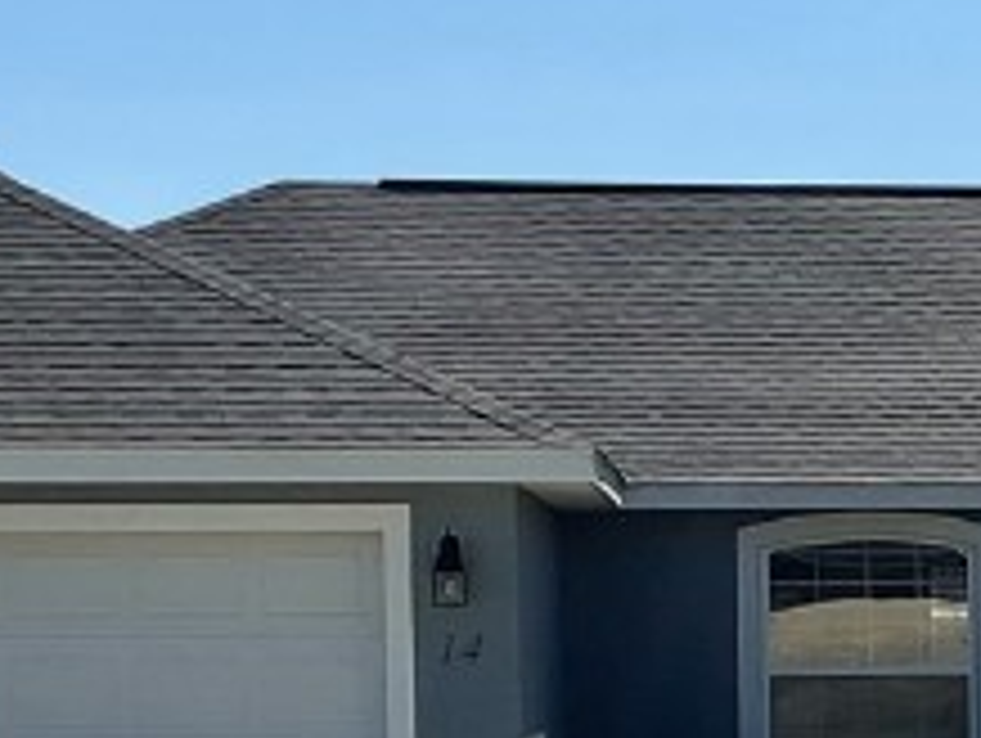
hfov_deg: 13.9
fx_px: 3858
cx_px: 1310
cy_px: 824
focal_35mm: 136
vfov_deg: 10.8
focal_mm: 3
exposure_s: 1/3788
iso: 20
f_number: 1.8
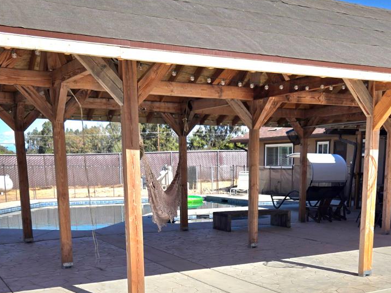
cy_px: 281
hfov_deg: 39.6
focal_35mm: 48
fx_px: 542
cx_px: 218
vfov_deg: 28.7
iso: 25
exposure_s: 1/3333
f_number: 1.8
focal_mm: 5.4
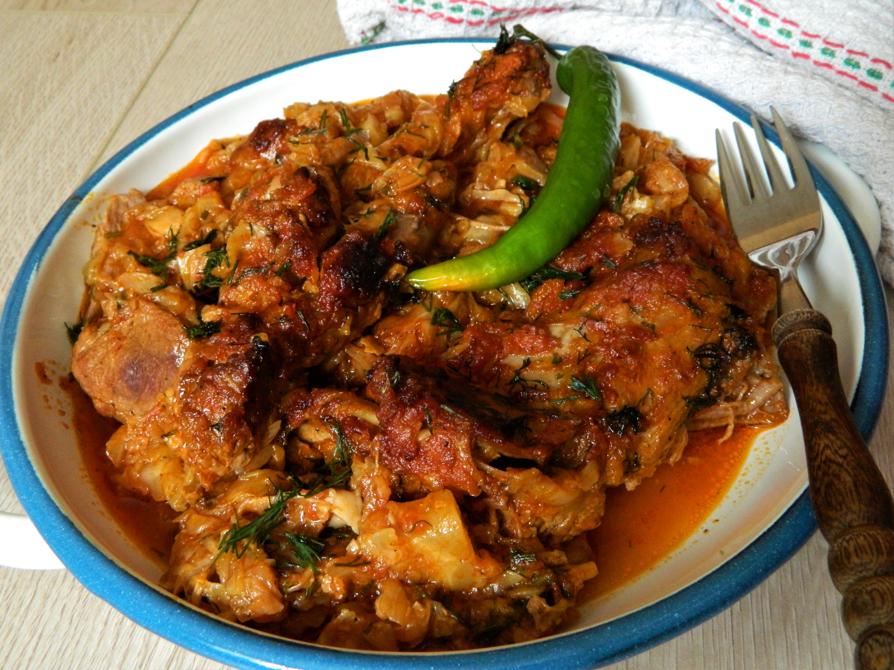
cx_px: 447
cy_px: 335
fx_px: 904
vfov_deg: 40.7
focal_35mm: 35
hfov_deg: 52.6
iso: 400
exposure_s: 1/20
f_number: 3.3
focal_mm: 6.2
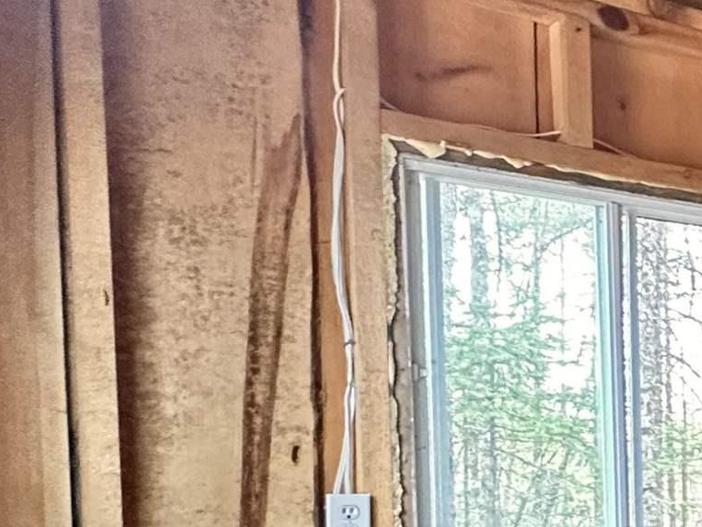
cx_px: 1275
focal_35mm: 56
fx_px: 1136
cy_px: 498
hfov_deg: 21.5
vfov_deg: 25.1
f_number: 2.2
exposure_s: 1/60
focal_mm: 2.22
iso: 500
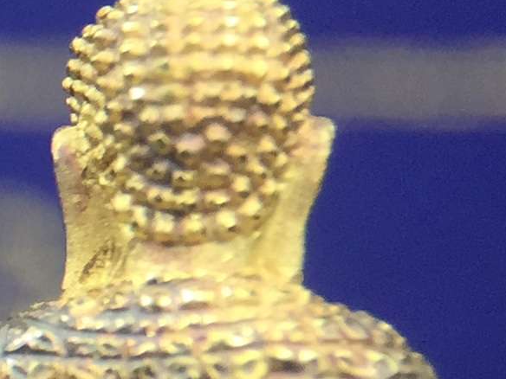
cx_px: -833
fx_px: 2368
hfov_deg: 10.1
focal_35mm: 162
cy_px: 538
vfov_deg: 9.0
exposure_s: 1/706
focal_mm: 4.15
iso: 32
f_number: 2.2
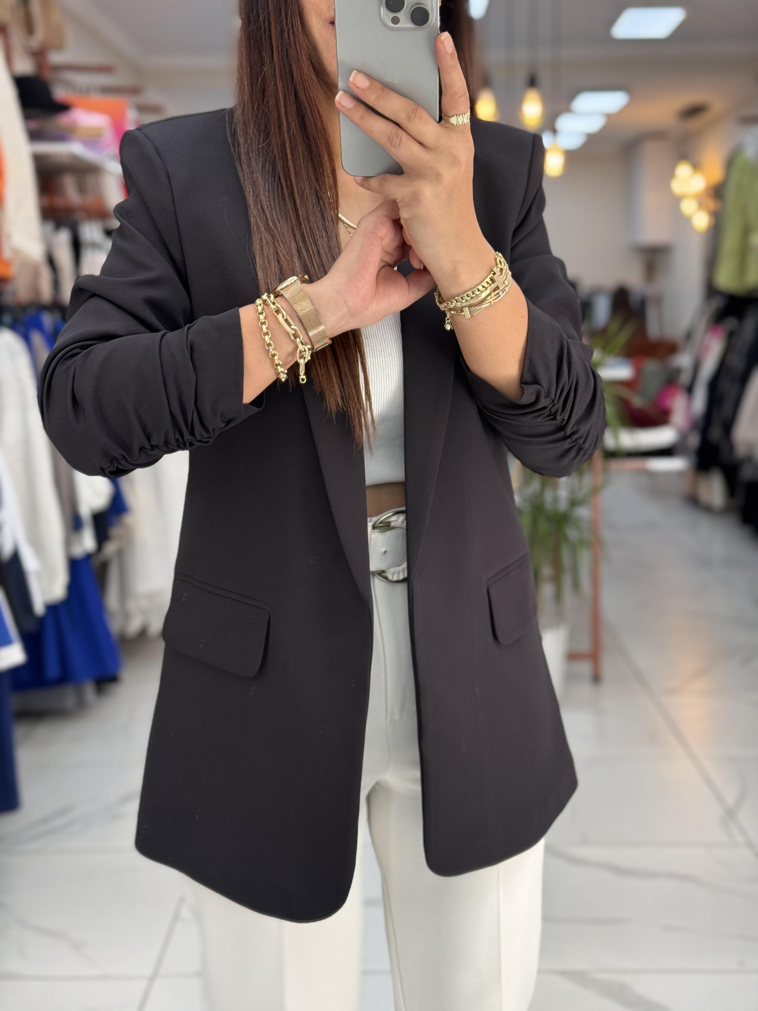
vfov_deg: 39.7
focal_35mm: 48
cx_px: 379
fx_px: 1401
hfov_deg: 30.3
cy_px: 506
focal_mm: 6.76
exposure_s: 1/100
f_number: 1.78
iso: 100
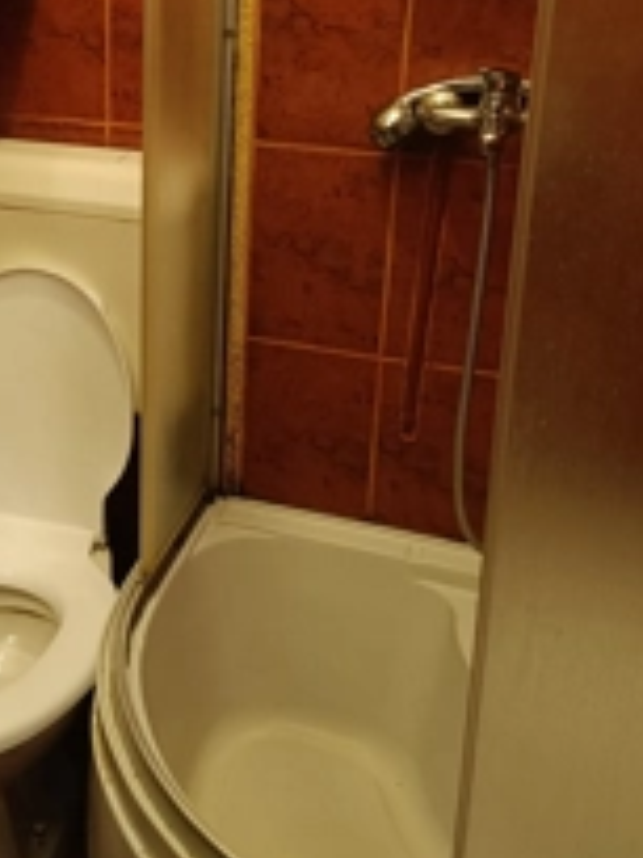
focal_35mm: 47
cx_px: 76
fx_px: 1164
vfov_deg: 39.7
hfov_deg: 29.7
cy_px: 248
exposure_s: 1/50.1
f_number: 1.88
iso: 452
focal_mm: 5.59
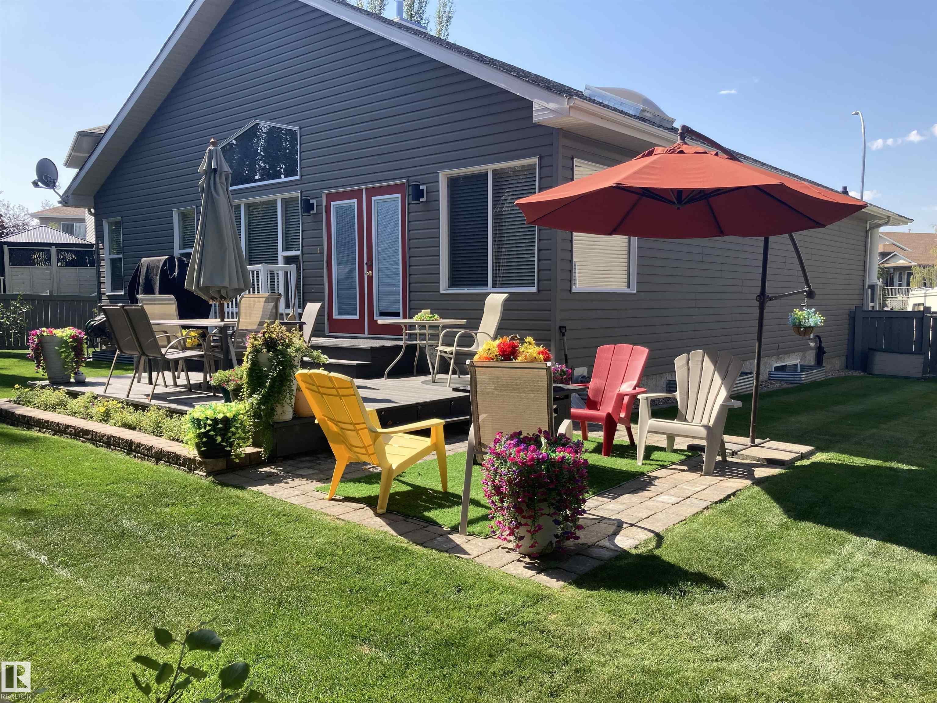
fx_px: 758
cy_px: 352
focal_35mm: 28
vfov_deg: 49.7
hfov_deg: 63.4
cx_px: 468
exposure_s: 1/857
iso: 20
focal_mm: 3.99
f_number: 1.8
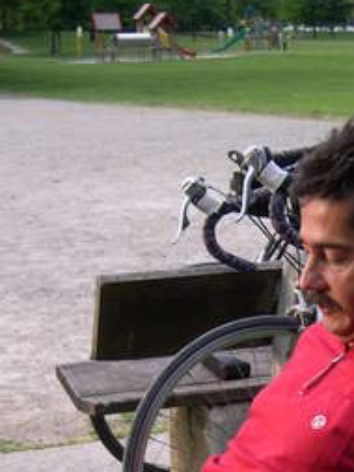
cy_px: 534
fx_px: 1226
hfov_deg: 16.4
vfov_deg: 20.6
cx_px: 240
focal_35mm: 90
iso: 100
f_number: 2.8
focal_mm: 8
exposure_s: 1/74.9
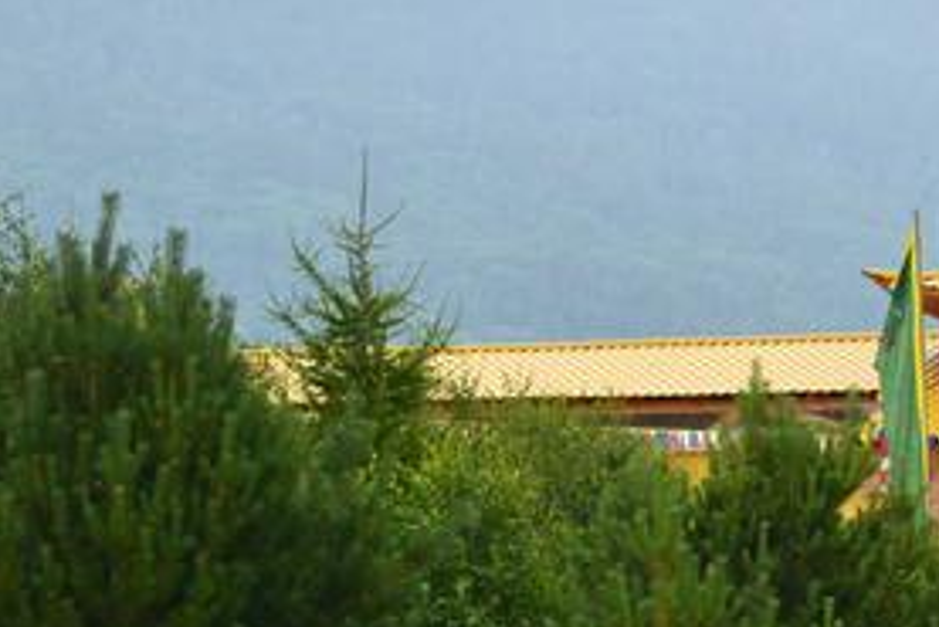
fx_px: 7229
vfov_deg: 5.0
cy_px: 391
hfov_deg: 7.4
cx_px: 698
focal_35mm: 277
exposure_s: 1/1500
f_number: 4
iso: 400
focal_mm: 120
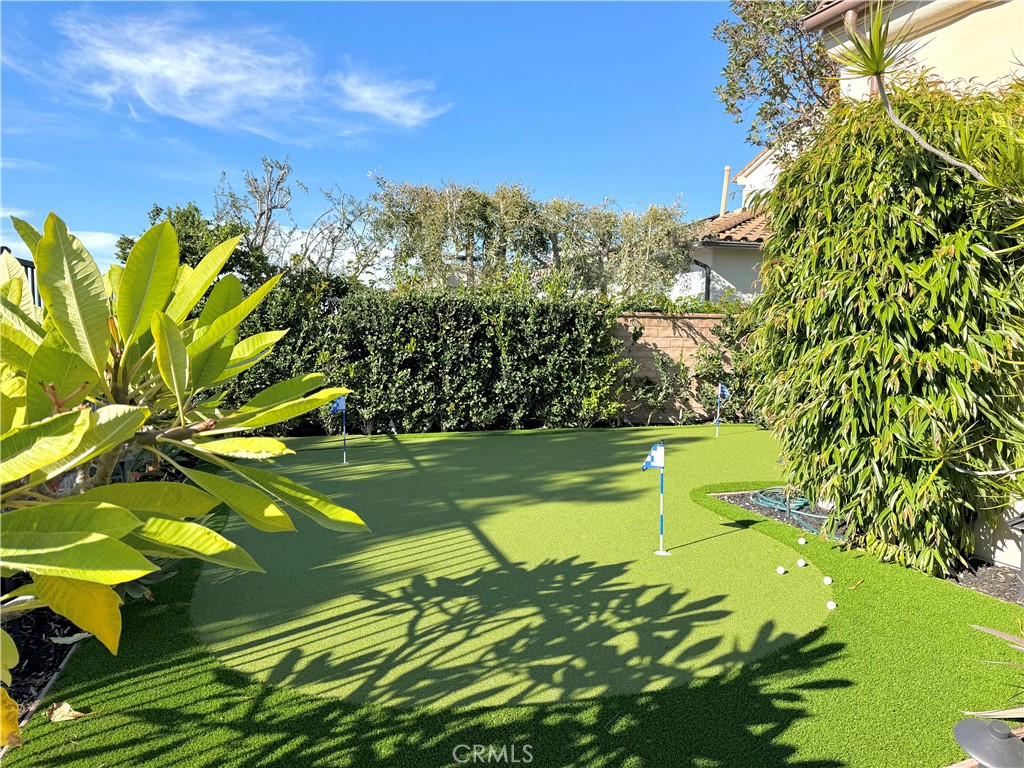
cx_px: 512
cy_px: 384
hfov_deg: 71.6
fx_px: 710
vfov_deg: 56.8
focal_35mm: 24
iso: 80
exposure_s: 1/2801
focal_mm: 6.76
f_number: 1.78
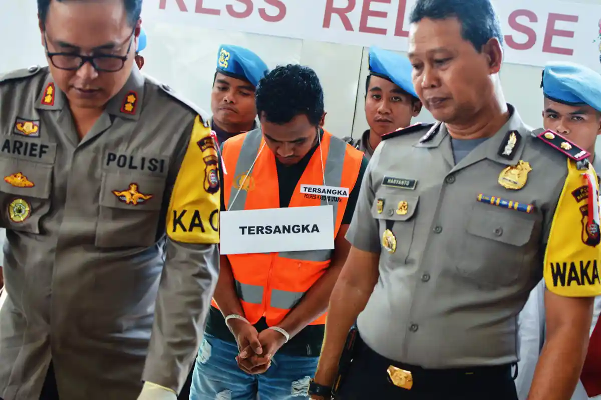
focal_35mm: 52
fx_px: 876
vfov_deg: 25.8
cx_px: 300
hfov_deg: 37.9
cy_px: 200
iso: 400
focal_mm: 35
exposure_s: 1/100
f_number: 2.8
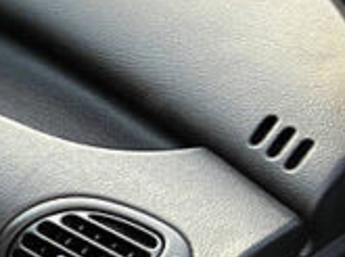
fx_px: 1253
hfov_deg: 13.0
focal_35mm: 126
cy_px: 336
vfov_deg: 11.4
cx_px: -404
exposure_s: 1/121
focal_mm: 5.7
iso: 64
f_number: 1.5
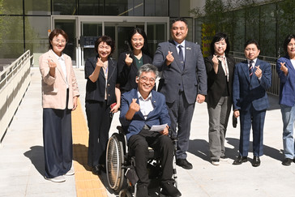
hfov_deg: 35.6
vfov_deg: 24.1
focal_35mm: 56
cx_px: 165
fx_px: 459
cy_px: 71
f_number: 14
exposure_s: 1/250
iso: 200
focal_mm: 34
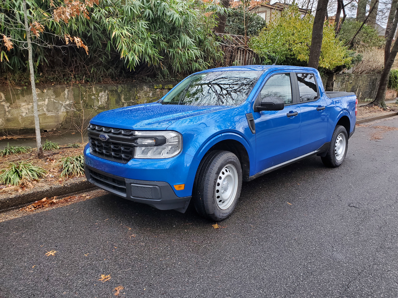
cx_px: 199
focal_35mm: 26
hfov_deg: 67.3
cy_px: 149
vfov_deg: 53.1
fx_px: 299
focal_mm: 4.3
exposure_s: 1/120
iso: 80
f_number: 2.4
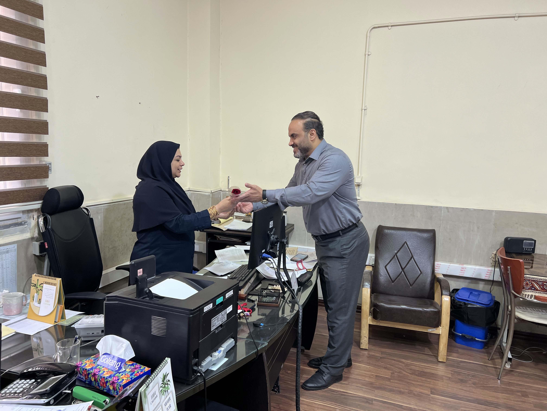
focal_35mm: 26
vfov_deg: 53.1
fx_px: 411
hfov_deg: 67.3
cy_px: 206
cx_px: 274
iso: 125
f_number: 1.5
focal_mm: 5.7
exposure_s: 1/100
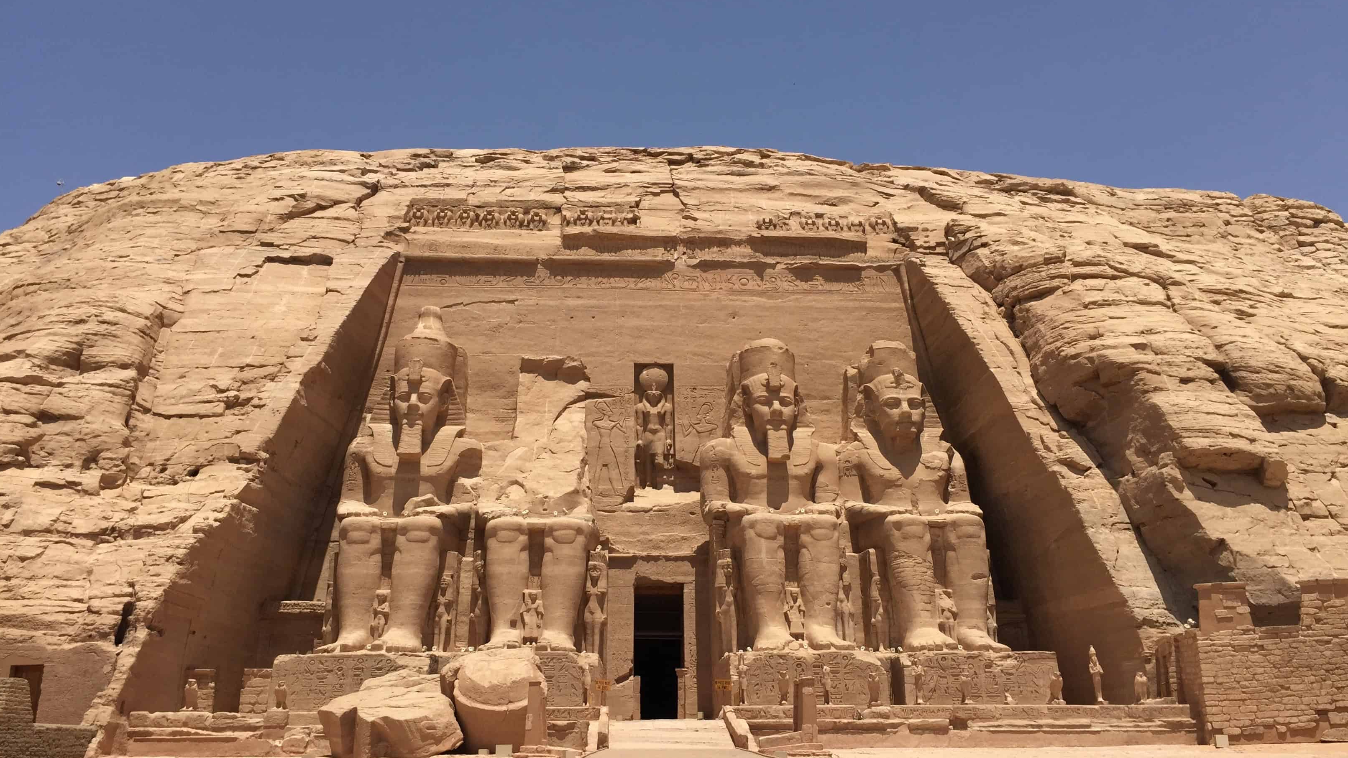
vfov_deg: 36.6
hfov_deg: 61.0
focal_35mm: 32
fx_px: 1144
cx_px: 679
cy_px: 433
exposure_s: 1/3300
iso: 32
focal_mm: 4.2
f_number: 2.2
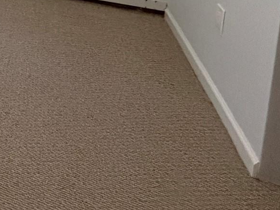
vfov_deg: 22.3
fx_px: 396
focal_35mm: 49
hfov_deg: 24.2
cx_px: -190
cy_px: -134
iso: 500
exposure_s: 1/60
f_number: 2.2
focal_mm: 2.22
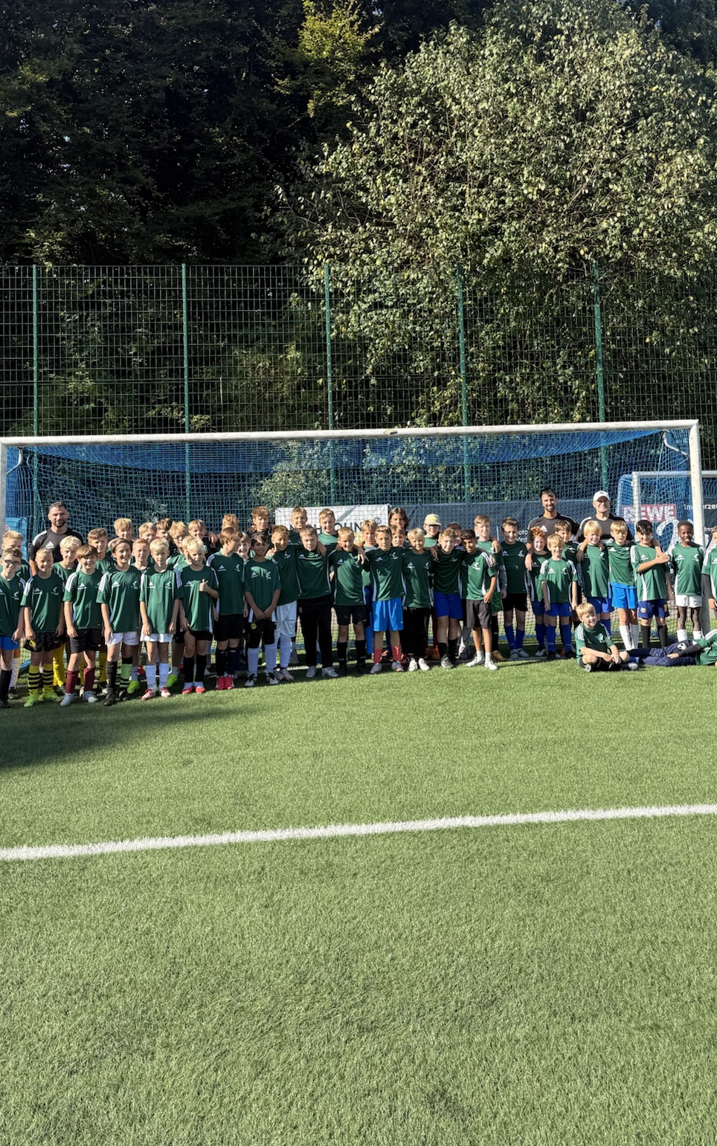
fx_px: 1032
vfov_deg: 57.2
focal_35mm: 33
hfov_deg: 38.3
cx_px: 372
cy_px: 412
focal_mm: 6.76
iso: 80
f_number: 1.78
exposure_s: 1/1211
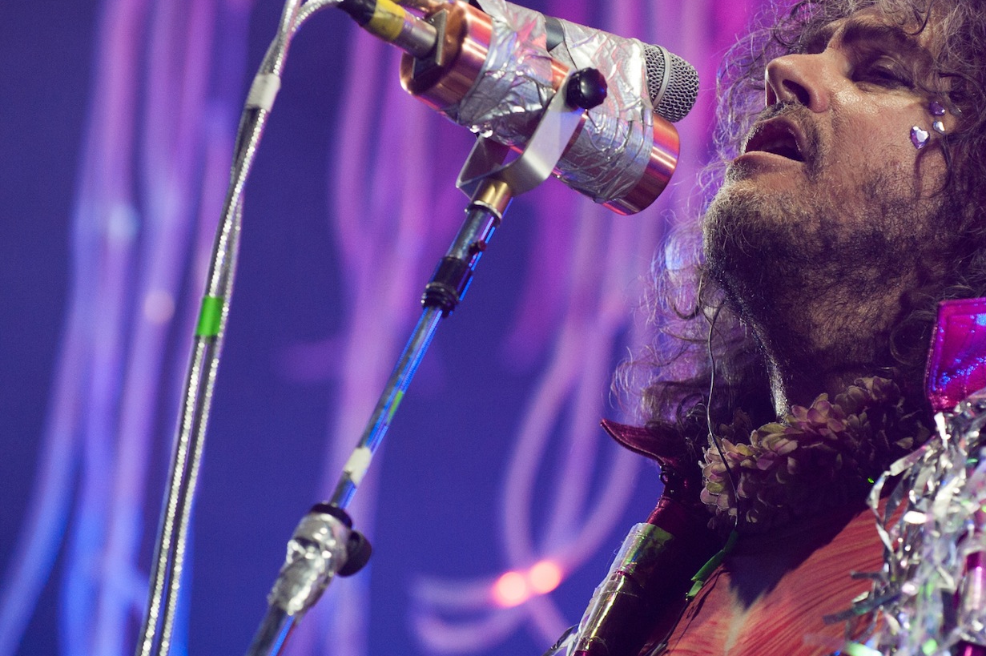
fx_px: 7116
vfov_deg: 5.3
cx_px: 775
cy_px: 355
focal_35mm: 260
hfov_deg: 7.9
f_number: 4
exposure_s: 1/320
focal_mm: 160
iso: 640
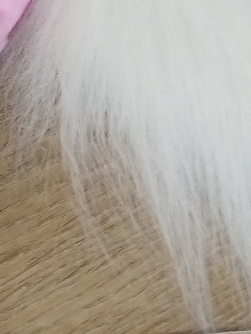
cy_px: -267
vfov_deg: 15.0
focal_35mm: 114
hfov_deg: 11.5
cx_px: -270
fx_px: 1102
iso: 800
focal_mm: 4.95
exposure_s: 1/33.3
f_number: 1.9
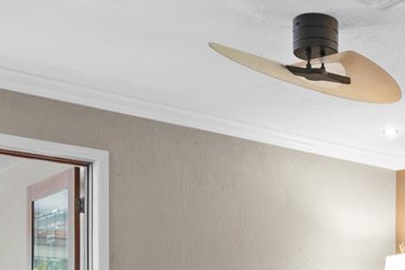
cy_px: 319
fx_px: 674
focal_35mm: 60
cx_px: 393
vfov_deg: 21.1
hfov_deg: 31.3
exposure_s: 6
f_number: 9
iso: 250
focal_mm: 16
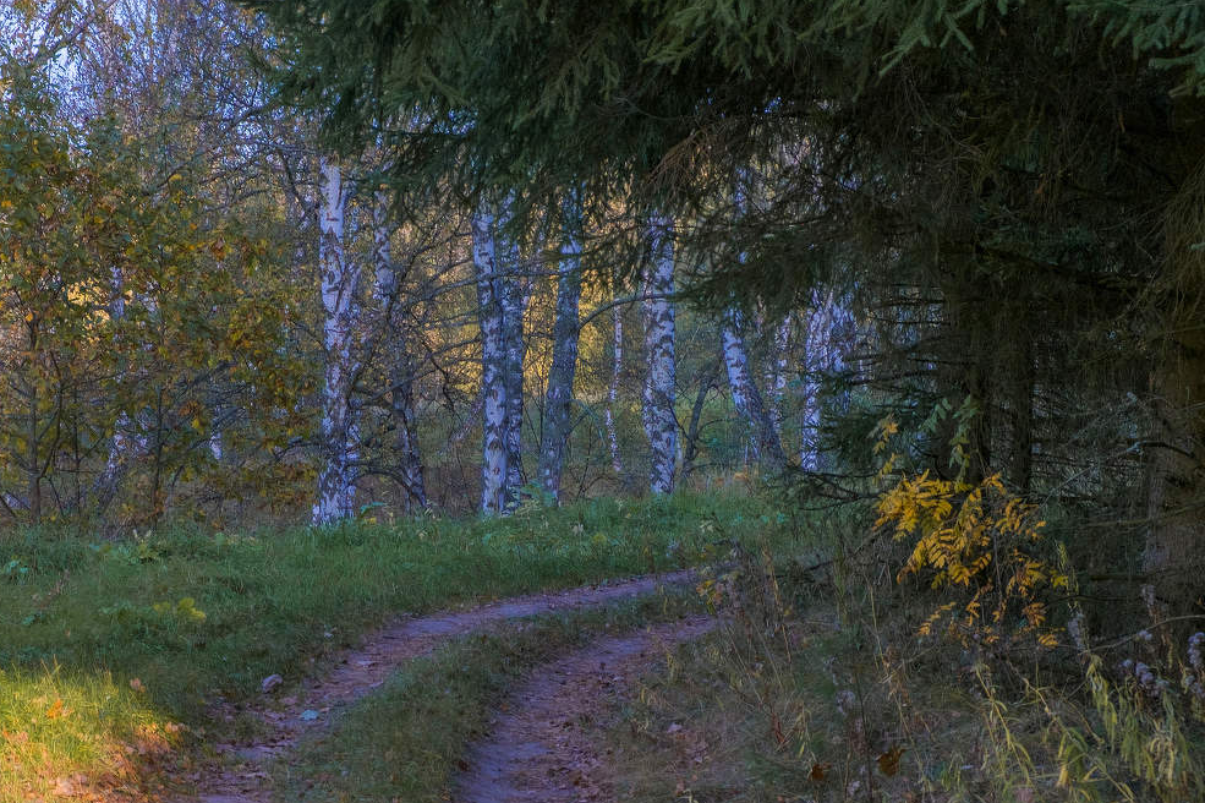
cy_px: 490
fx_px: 3948
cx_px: 407
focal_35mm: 118
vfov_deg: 11.6
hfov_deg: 17.3
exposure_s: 1/60
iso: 200
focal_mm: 55
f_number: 8
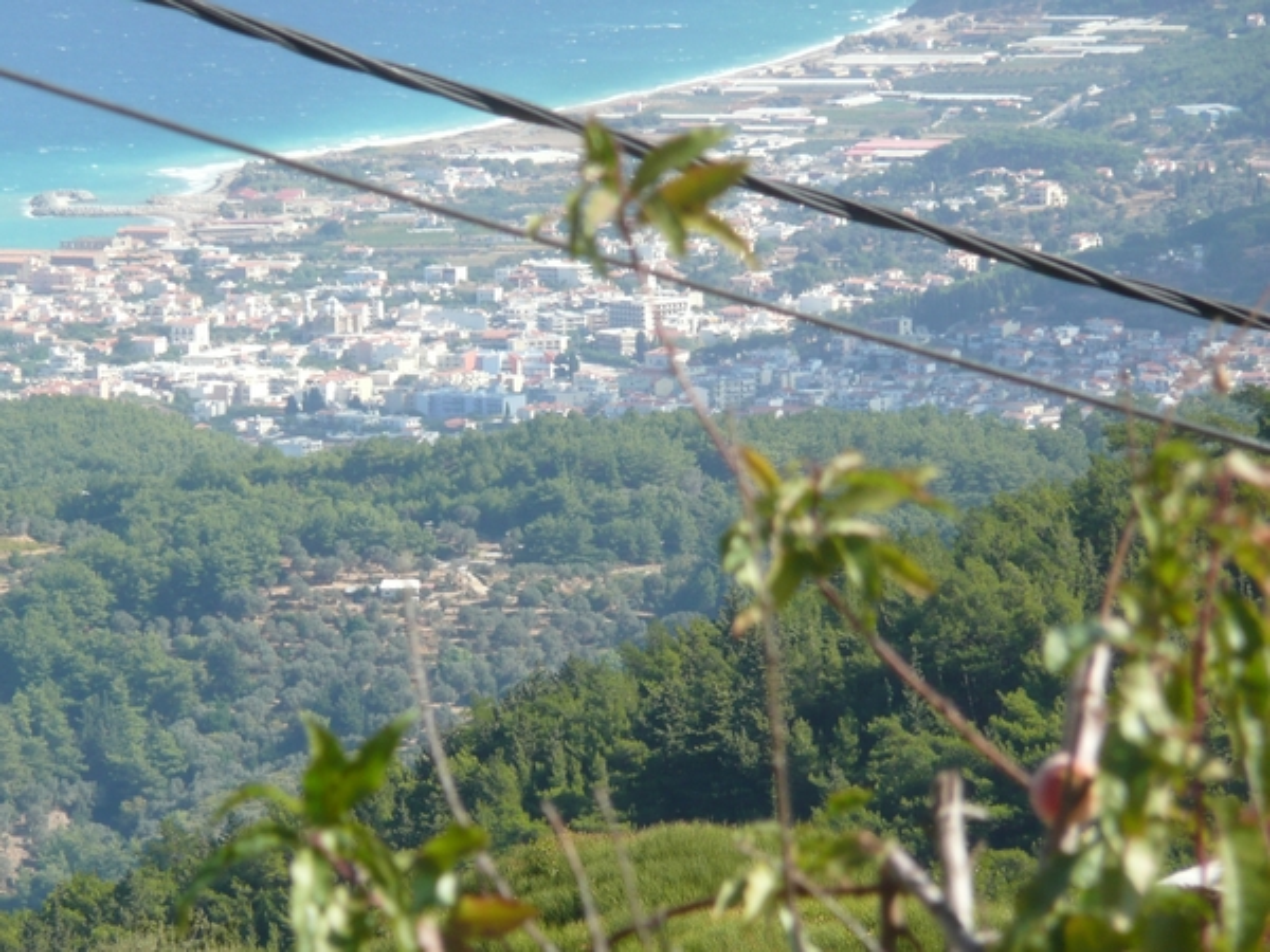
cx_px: 635
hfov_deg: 6.3
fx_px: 11630
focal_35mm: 317
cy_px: 476
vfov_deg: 4.7
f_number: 4.9
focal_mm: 43.3
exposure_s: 1/250
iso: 100
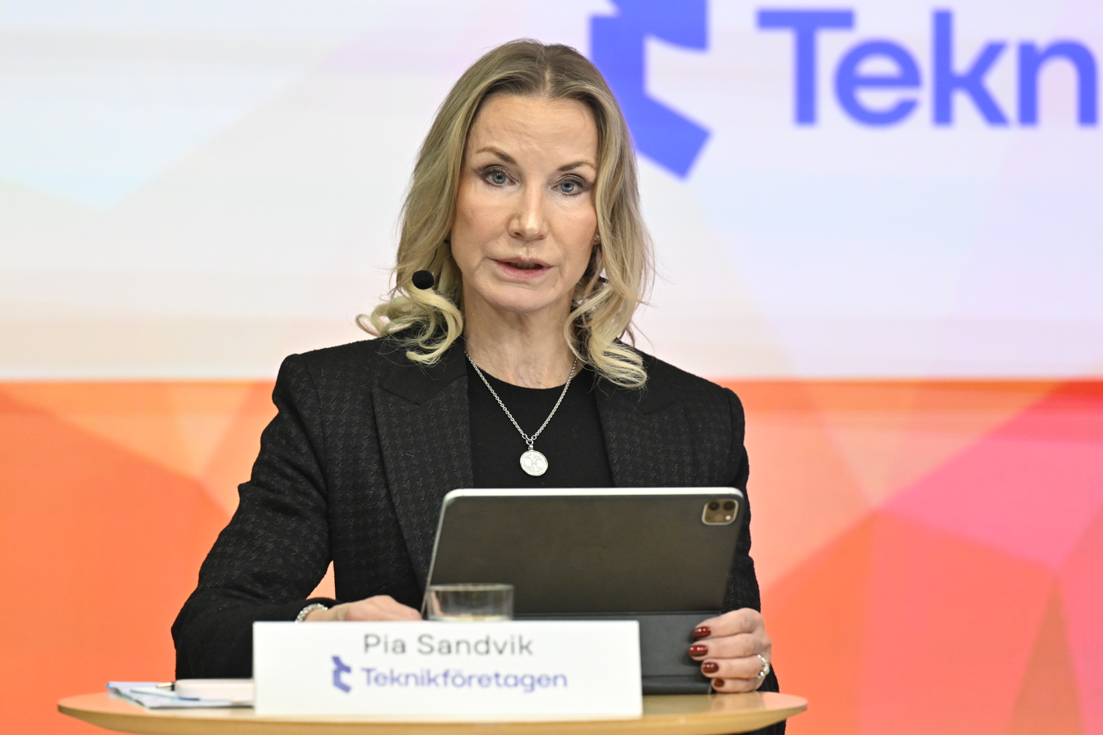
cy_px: 368
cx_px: 552
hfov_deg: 10.3
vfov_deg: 6.9
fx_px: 6126
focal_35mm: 200
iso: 2500
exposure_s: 1/250
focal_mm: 200
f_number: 3.5
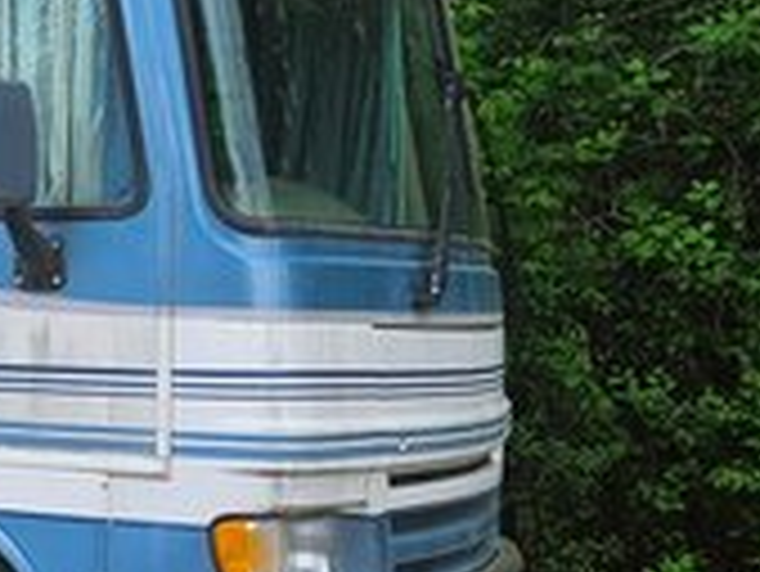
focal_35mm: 86
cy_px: 372
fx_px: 1889
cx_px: -452
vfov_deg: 17.2
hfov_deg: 19.2
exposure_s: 1/410
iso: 25
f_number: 1.8
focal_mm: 5.4
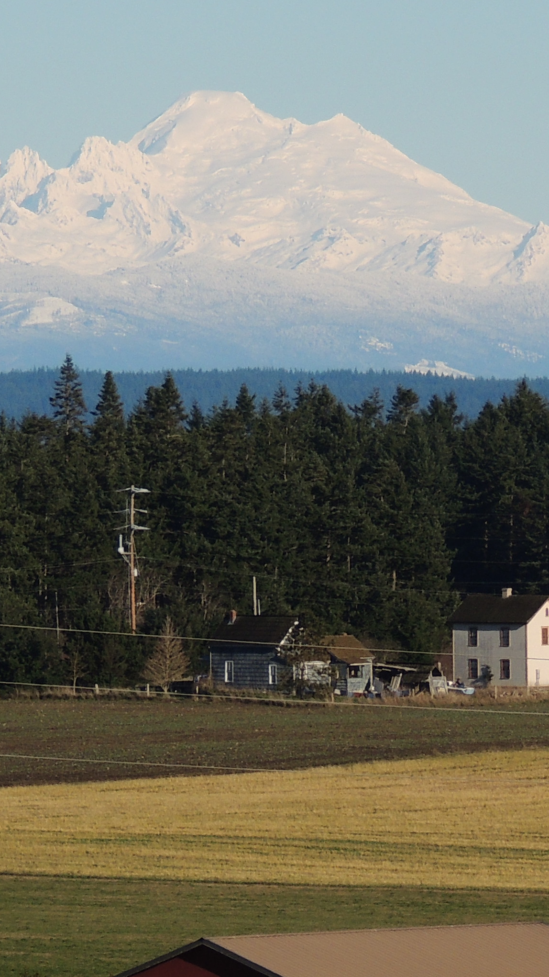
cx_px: 295
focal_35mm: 455
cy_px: 566
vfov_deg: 4.7
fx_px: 11776
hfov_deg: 2.7
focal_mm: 33
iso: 100
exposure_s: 1/1000
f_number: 4.6
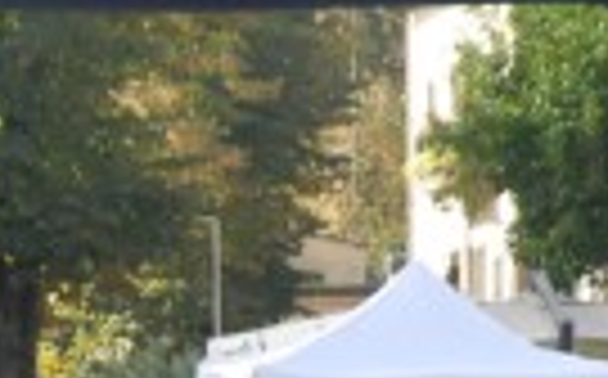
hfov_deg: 3.4
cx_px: -212
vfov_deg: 2.1
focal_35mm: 614
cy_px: 569
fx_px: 10161
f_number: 5.6
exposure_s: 1/800
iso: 1000
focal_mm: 90
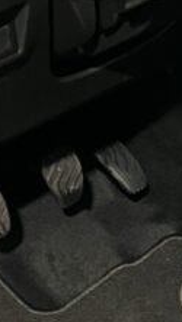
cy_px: 67
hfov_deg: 8.2
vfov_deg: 15.1
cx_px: 363
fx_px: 1209
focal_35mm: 141
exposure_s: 1/25
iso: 320
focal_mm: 3.99
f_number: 1.8
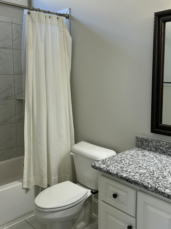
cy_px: 103
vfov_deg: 51.3
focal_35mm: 36
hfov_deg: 39.6
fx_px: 237
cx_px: 81
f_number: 1.5
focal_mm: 5.7
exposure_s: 1/120
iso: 80
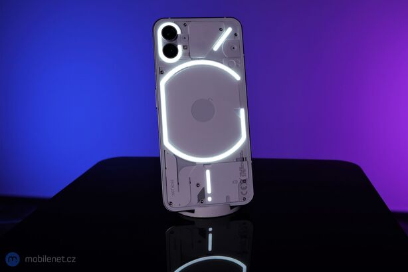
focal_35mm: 33
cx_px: 204
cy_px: 136
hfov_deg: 57.2
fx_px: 374
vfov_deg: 39.9
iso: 500
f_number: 7.1
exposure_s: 1/160
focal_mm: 33
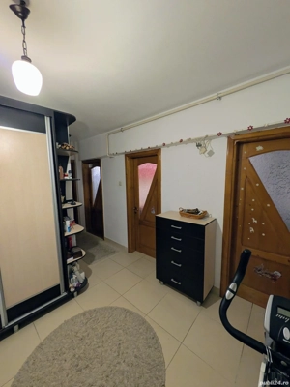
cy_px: 194
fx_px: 156
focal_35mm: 14
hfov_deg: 85.7
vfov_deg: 102.1
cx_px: 145
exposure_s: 1/33.3
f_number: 2.2
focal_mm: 1.83
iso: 275
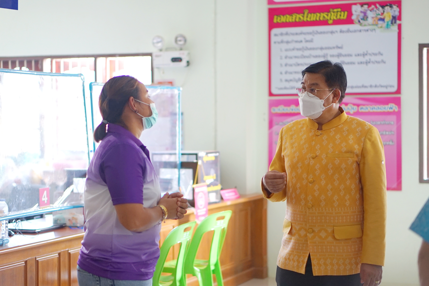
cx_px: 214
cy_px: 143
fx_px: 894
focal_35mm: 75
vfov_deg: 18.2
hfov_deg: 27.0
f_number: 1.8
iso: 800
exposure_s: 1/60
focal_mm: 50
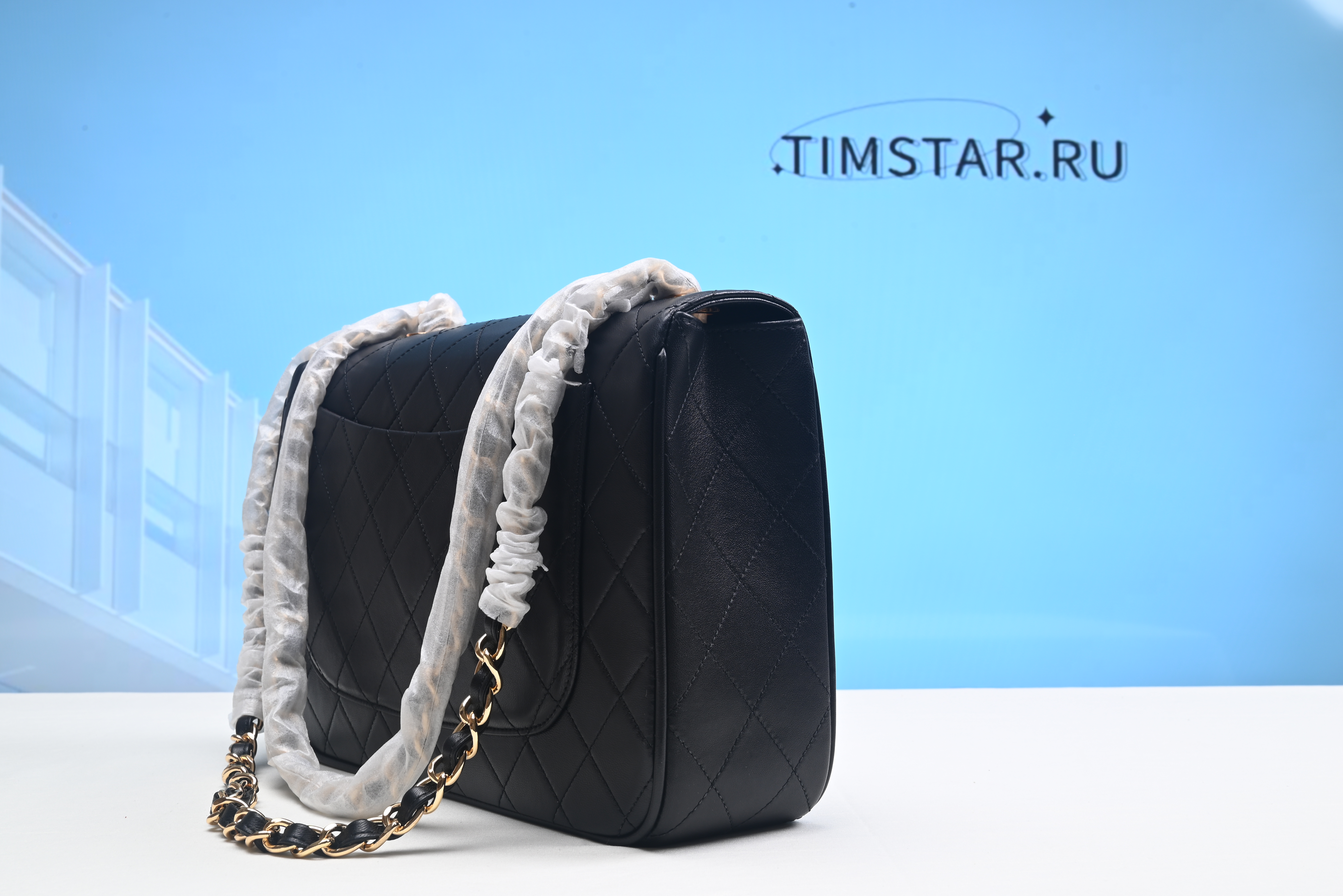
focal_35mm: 40
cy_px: 448
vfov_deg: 33.4
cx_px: 672
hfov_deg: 48.4
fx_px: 1493
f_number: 16
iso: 100
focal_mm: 40
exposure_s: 1/2
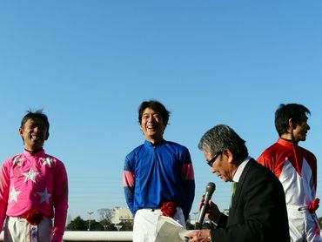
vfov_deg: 44.2
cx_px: 161
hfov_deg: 56.8
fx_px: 298
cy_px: 121
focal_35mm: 32
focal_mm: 5.3
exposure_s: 1/320
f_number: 5.6
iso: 100
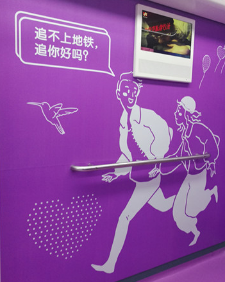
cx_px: 155
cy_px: 141
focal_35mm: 36
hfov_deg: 40.5
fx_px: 300
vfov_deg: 50.3
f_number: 2.2
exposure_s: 1/33.3
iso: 160
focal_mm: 4.5
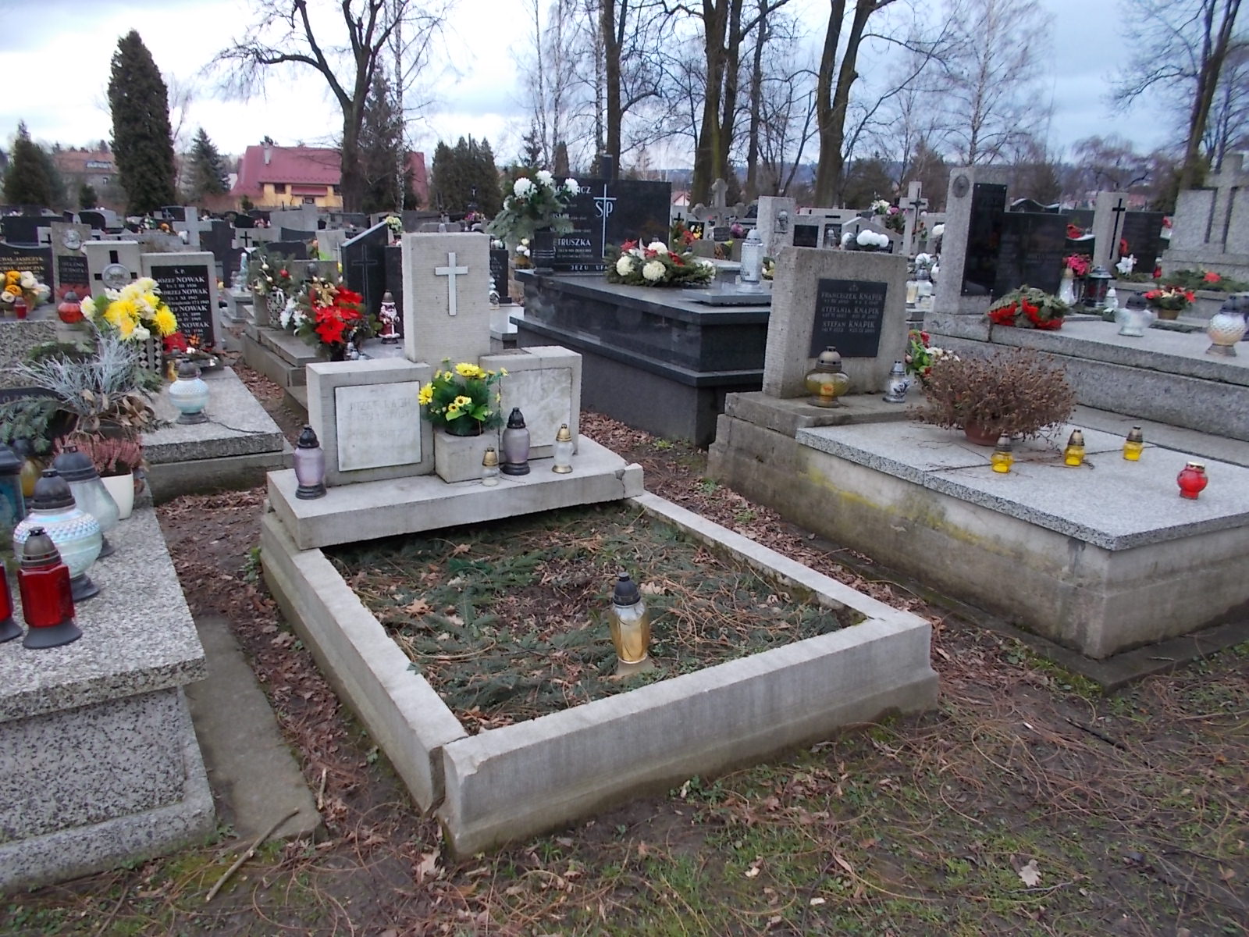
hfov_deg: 67.3
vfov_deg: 53.1
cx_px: 624
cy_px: 468
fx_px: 938
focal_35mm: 26
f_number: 3.2
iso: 80
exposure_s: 1/100
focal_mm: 4.6
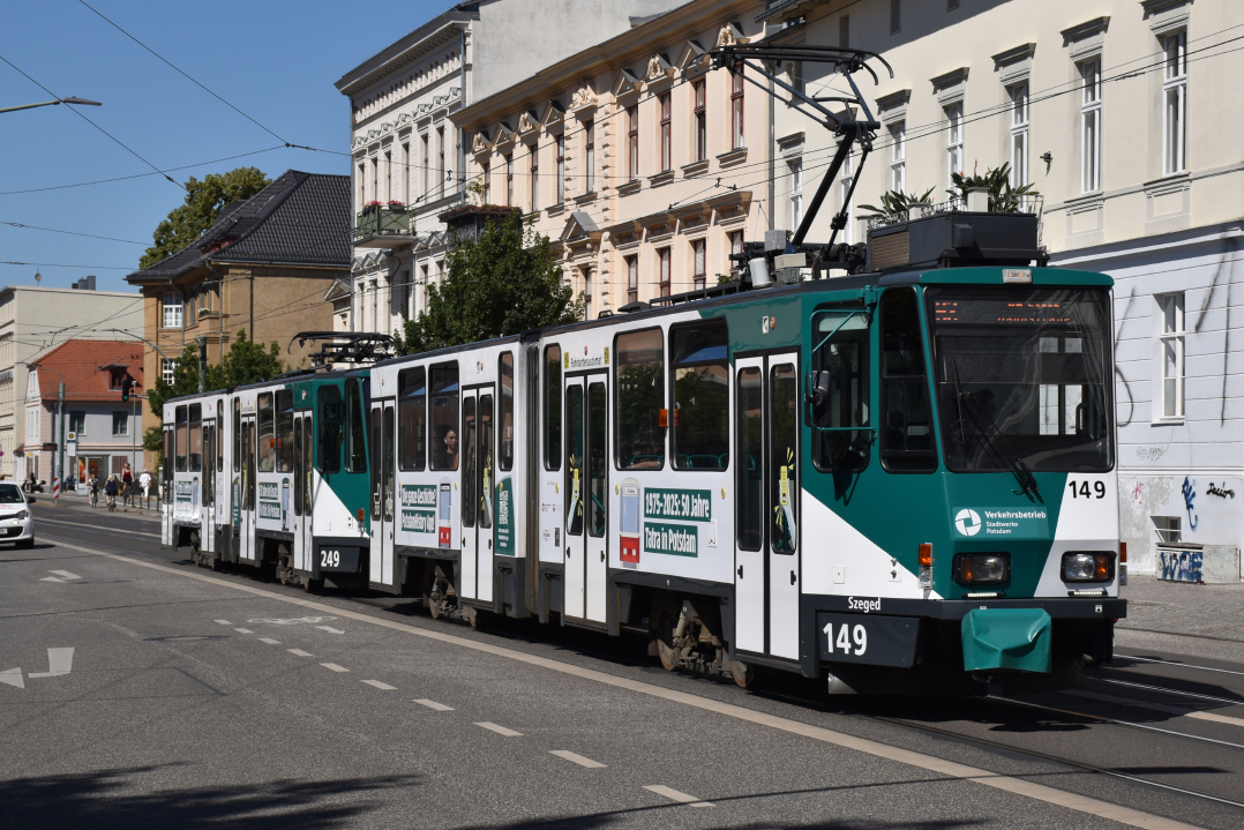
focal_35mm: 76
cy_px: 394
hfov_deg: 26.6
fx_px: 2626
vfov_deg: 18.0
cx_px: 719
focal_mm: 42
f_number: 8
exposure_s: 1/1000
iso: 160
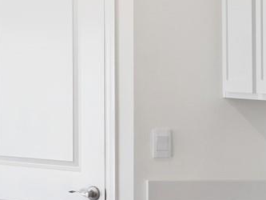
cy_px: 101
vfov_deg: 15.4
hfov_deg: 19.8
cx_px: -4
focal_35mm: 96
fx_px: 738
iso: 1250
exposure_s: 1/60
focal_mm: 10
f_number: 6.3
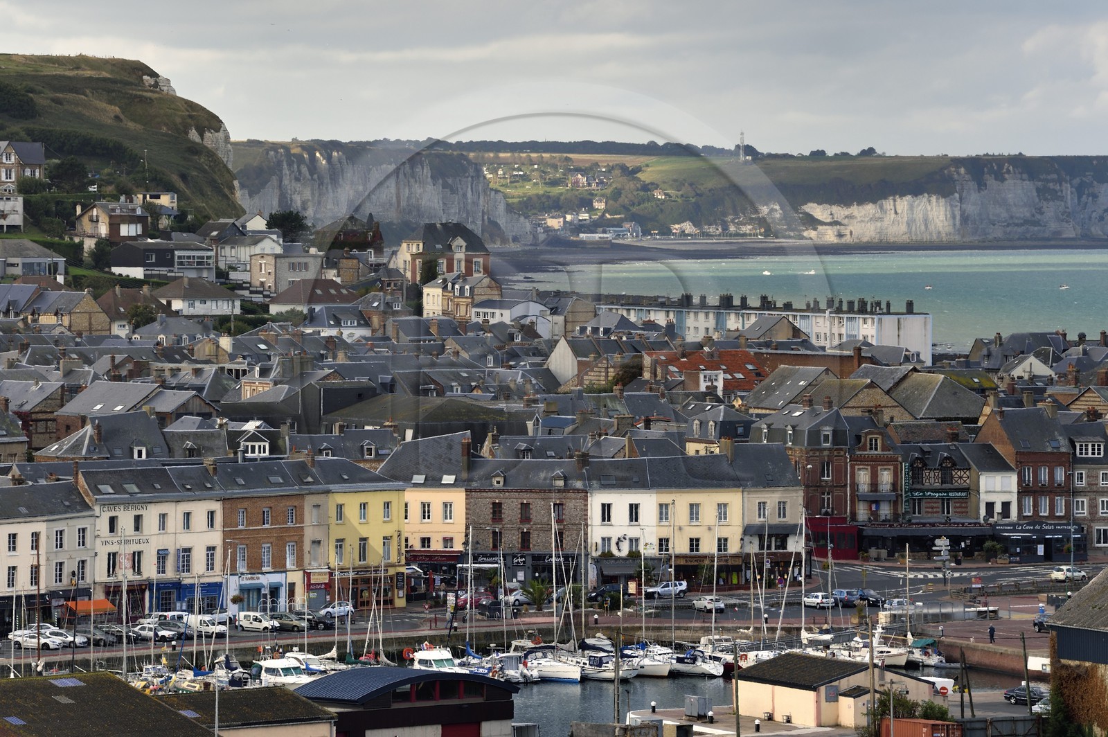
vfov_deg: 6.9
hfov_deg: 10.3
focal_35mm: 200
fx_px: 6150
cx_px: 554
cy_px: 368
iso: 200
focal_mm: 200
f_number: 7.1
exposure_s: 1/250
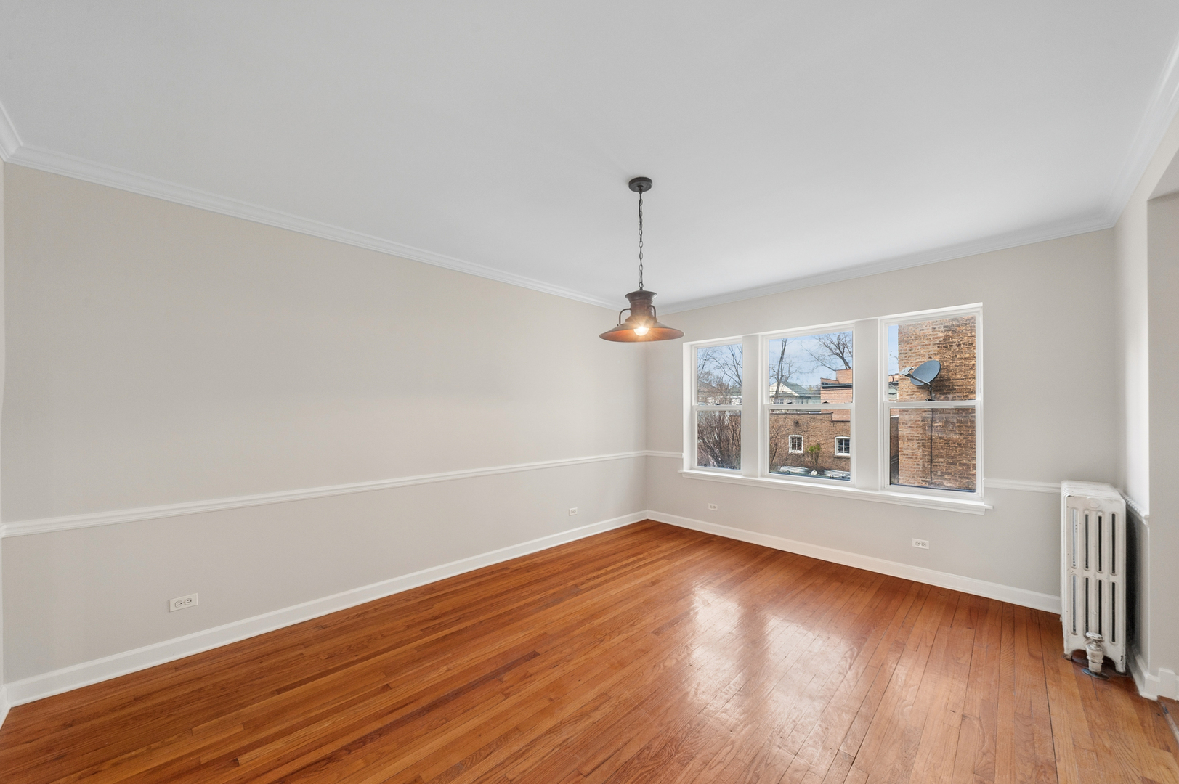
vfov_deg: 89.9
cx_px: 590
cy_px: 392
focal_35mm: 12
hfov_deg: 112.7
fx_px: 393
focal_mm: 12
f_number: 8
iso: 400
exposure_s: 1/30
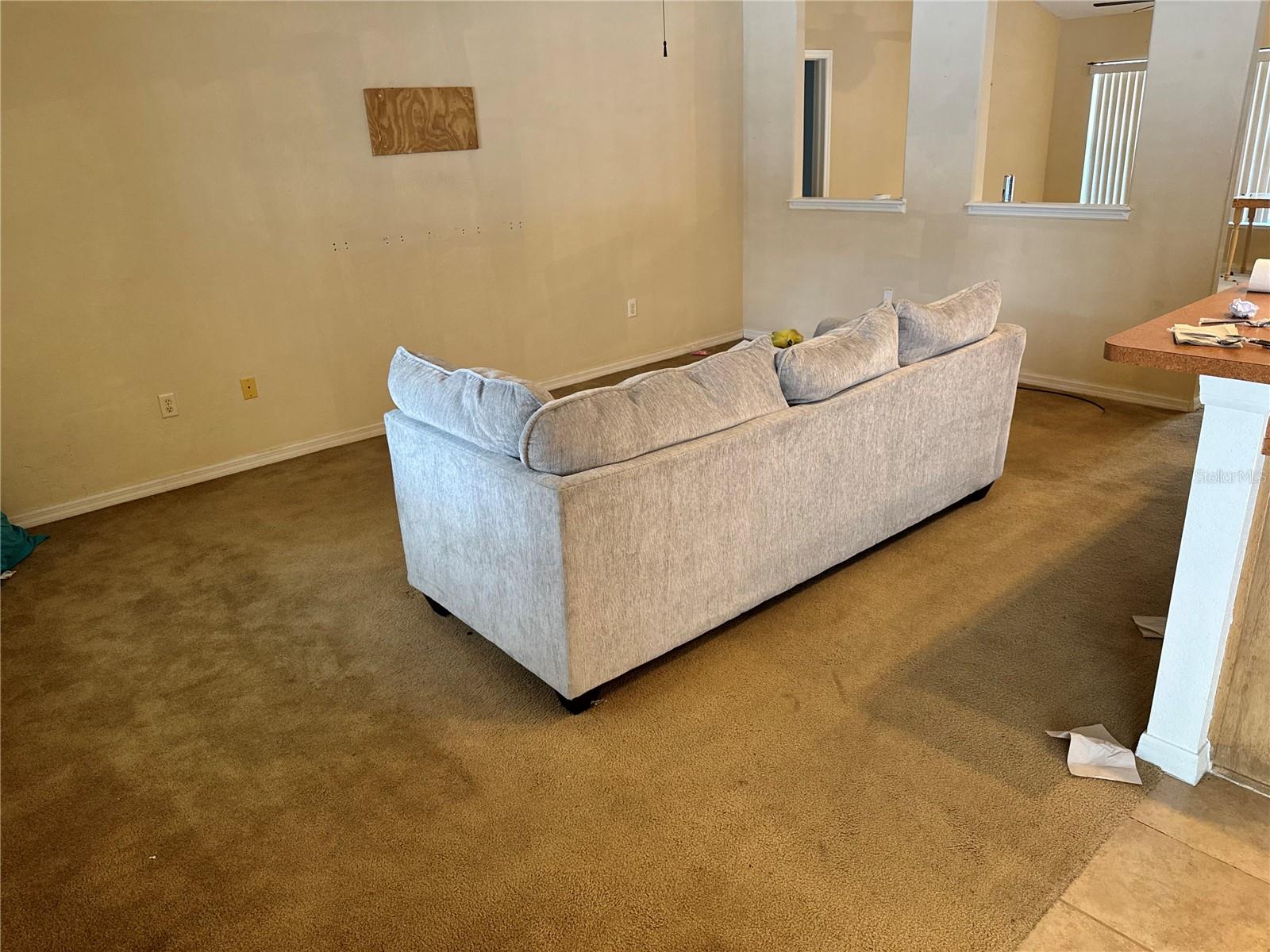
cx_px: 635
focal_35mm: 24
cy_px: 476
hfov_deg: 71.6
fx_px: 881
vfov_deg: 56.8
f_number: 1.78
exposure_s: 1/60
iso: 320
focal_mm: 6.76
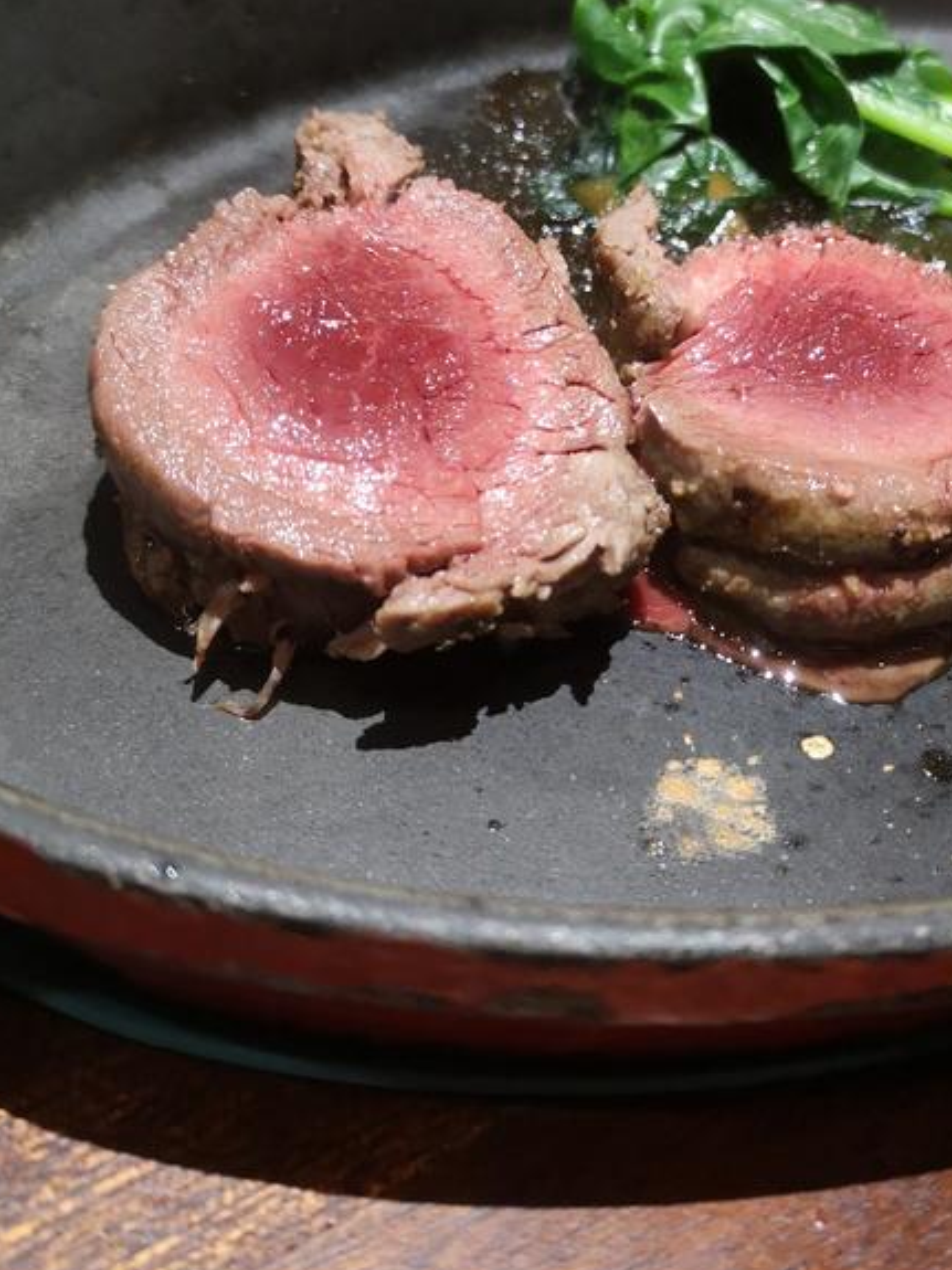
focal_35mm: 47
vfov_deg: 40.1
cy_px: 465
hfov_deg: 30.3
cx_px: 733
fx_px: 1724
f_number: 1.8
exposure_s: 1/33.3
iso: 320
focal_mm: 3.95
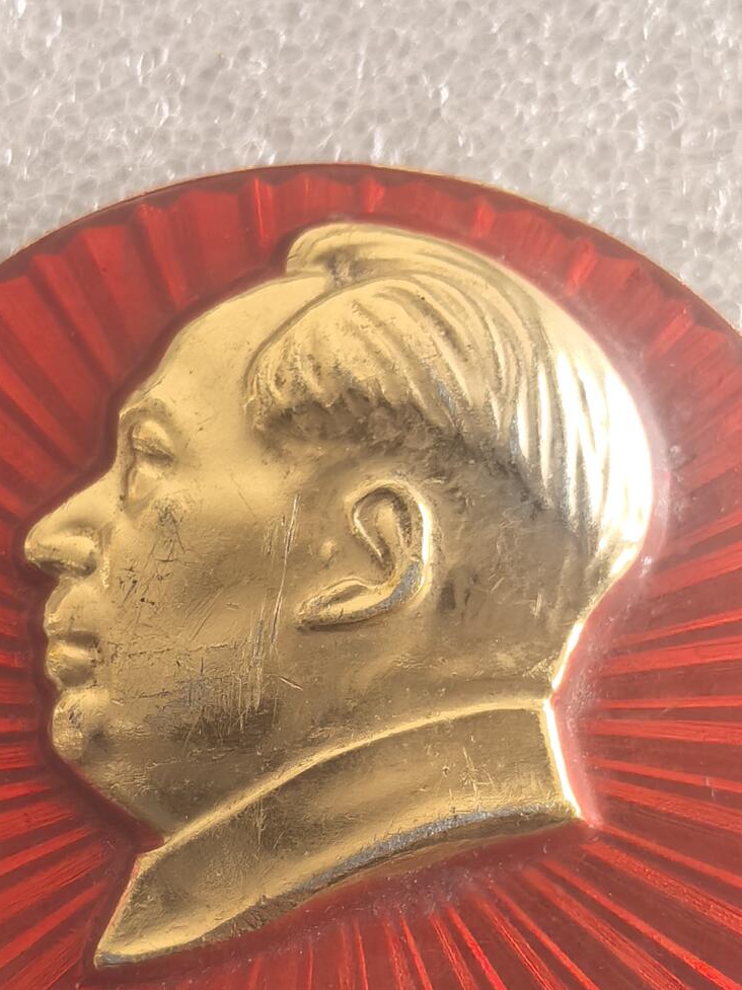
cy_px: 703
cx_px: 371
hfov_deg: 15.7
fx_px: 2688
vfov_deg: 20.8
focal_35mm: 94
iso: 400
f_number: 2
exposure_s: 1/500
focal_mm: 5.75
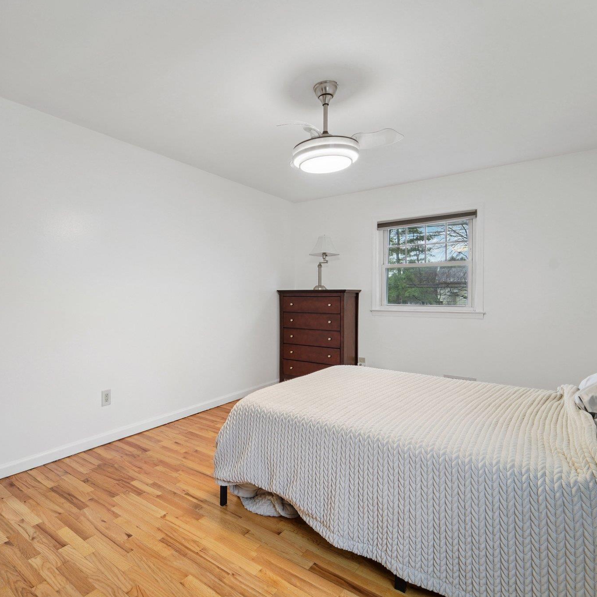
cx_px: 238
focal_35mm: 18
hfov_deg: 79.8
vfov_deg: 80.7
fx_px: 351
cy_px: 297
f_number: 8
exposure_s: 1/6
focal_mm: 14
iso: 400
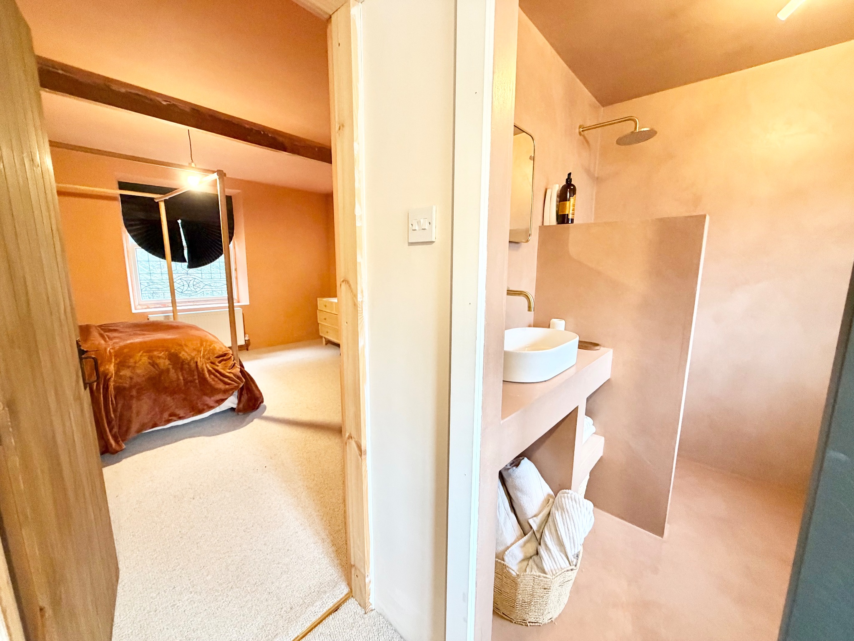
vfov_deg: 85.7
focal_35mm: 14
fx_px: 345
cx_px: 427
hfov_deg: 102.1
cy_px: 320
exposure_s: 1/50
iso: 400
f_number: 2.2
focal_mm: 2.22
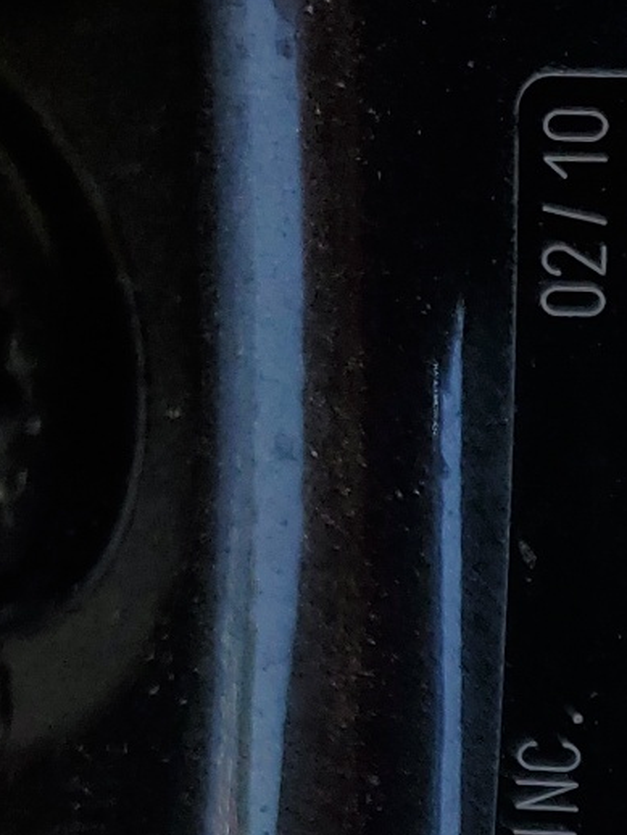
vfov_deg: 15.9
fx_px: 2582
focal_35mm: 107
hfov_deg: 12.4
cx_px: 1219
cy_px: 1456
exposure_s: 1/1111
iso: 50
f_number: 1.5
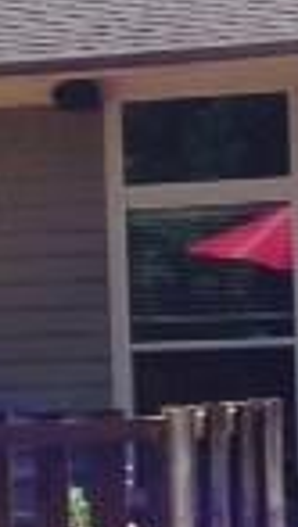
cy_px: 344
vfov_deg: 13.8
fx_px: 2185
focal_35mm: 156
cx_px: 564
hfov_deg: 7.5
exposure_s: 1/968
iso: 50
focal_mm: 4.12
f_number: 2.4
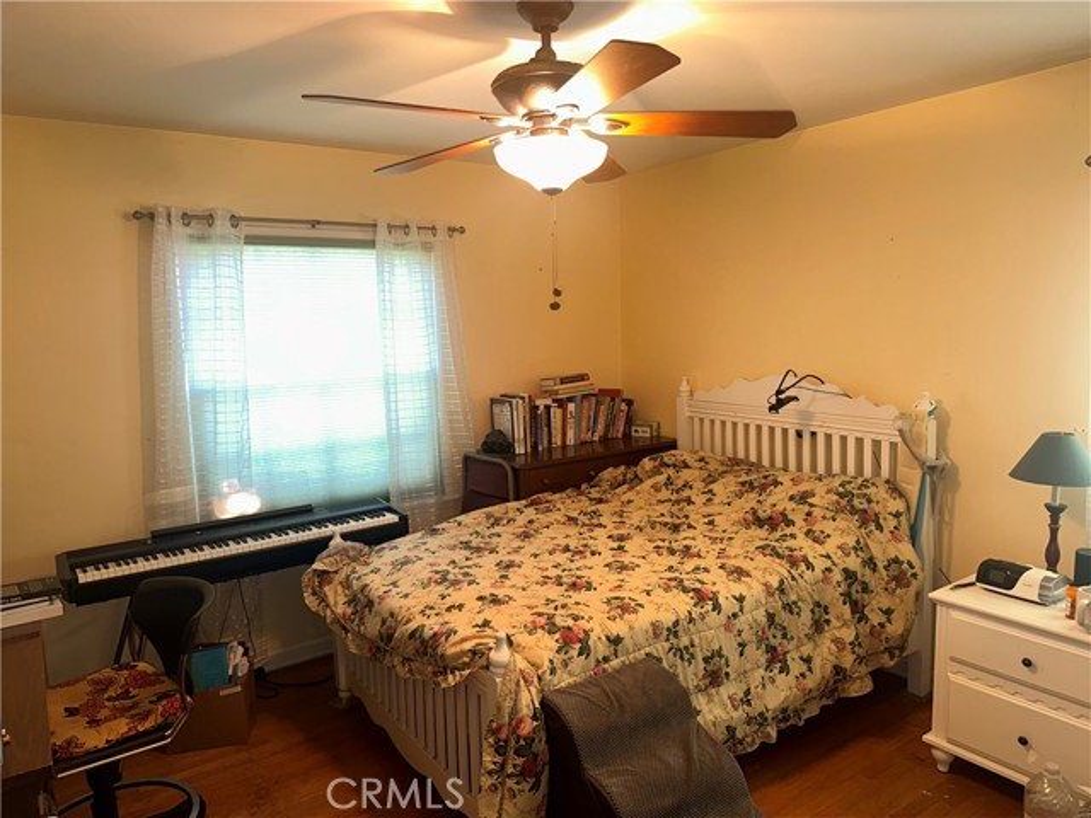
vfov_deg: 56.8
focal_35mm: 24
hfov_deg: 71.6
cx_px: 546
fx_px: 756
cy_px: 409
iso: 125
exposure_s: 1/15
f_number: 1.78
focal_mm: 6.86
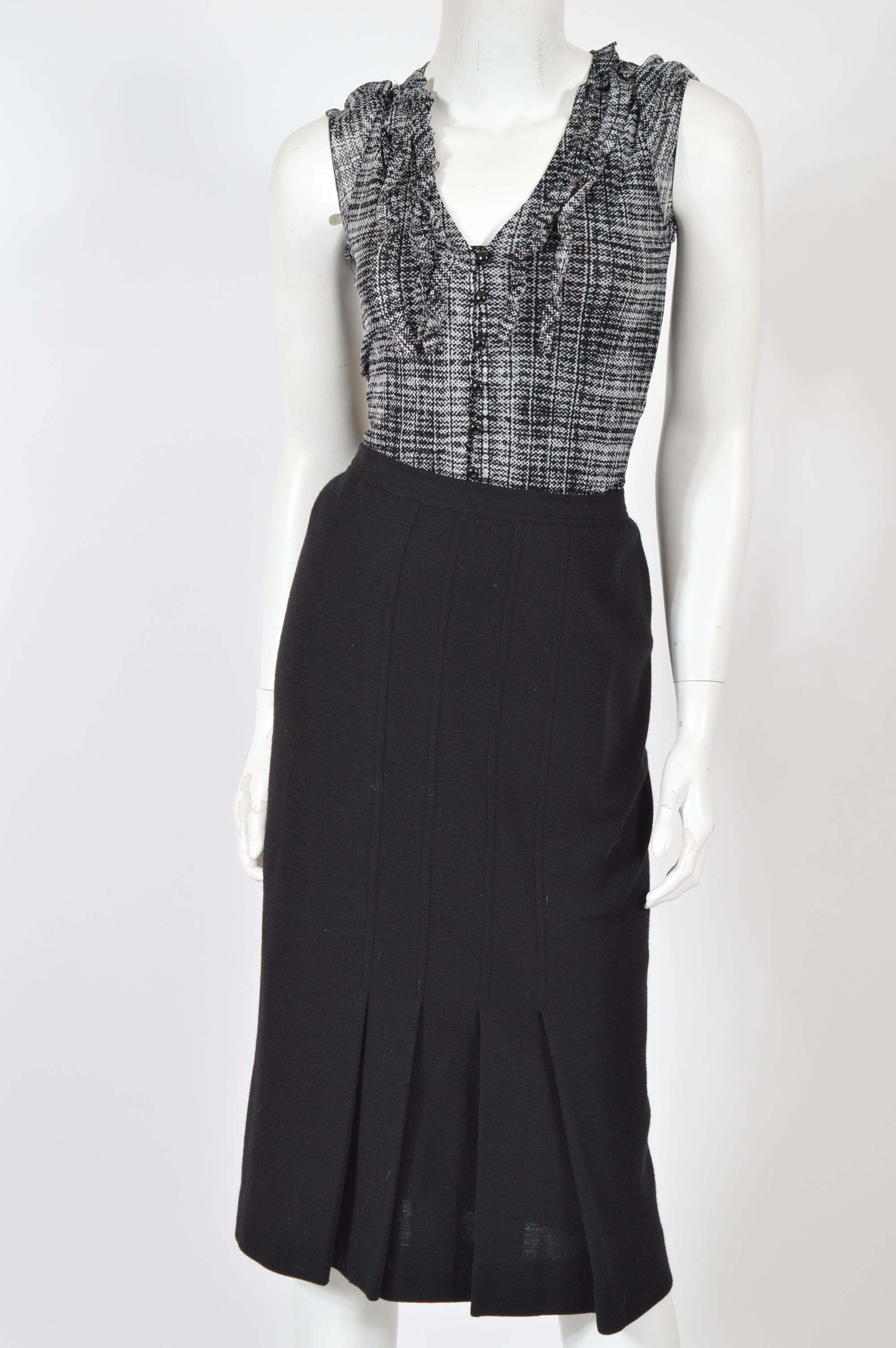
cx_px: 448
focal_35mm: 82
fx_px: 3085
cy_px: 674
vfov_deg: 24.6
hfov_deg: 16.5
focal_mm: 55
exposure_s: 1/80
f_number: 6.3
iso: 200
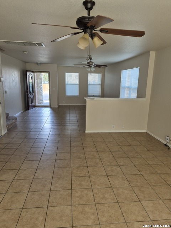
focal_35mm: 23
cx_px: 86
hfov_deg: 58.9
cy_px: 114
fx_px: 151
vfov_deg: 73.9
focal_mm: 5.4
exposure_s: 1/180
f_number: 1.8
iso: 160
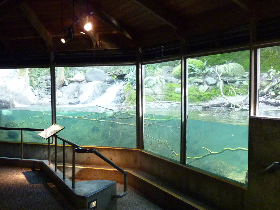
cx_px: 143
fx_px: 380
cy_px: 118
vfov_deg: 30.9
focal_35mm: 47
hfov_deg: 40.4
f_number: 3.4
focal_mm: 5
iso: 400
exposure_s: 1/15
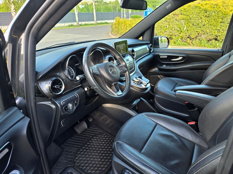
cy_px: 87
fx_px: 155
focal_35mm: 23
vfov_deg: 58.9
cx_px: 116
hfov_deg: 73.9
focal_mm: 5.4
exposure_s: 1/180
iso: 80
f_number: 1.8
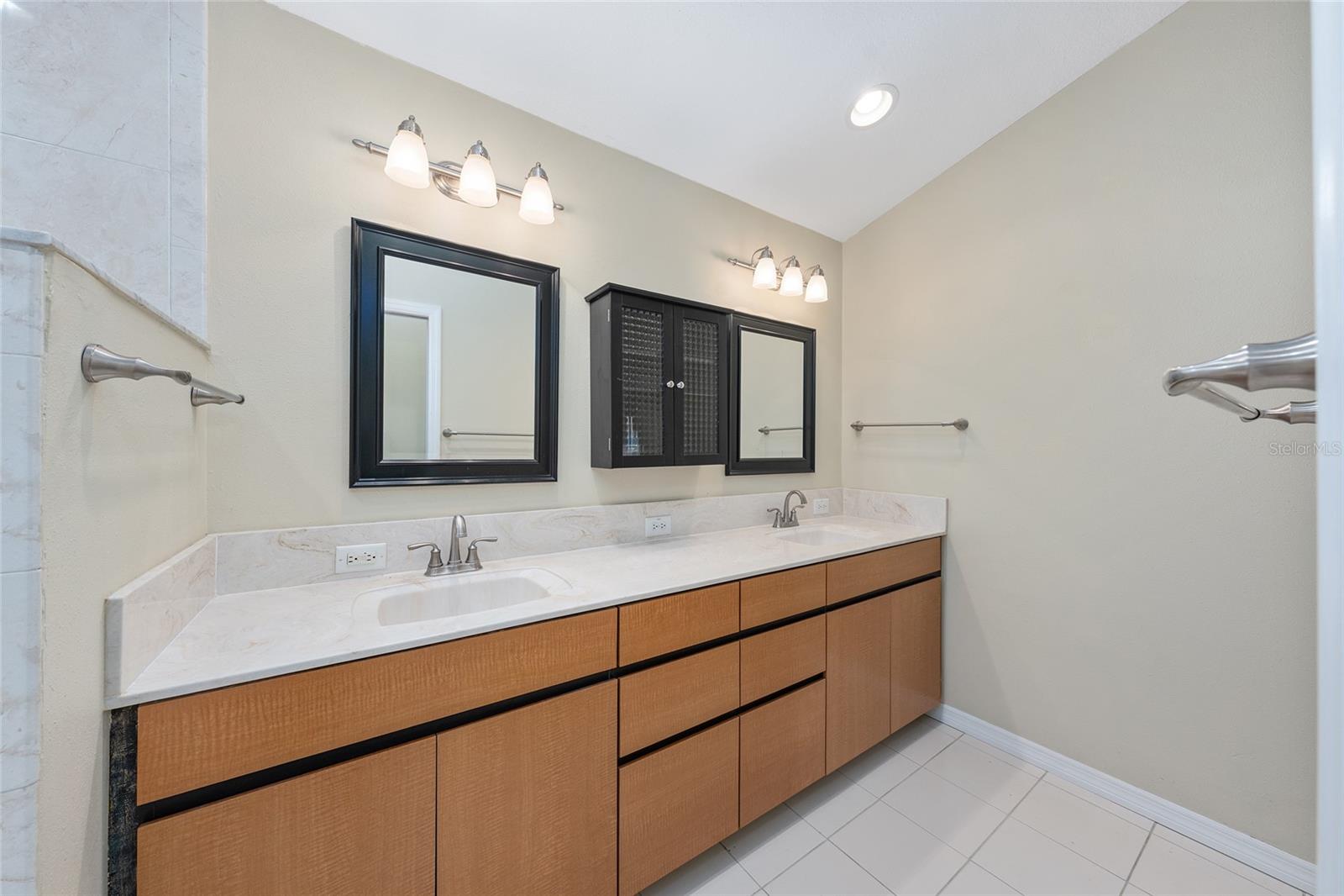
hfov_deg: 108.3
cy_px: 448
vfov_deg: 85.4
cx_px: 672
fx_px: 485
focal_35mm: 13
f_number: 8
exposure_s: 1/5
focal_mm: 13
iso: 250
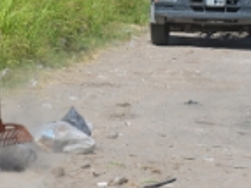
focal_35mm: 211
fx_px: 1529
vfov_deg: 7.0
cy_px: -33
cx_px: 116
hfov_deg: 9.4
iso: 320
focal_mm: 70
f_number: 8
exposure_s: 1/1000
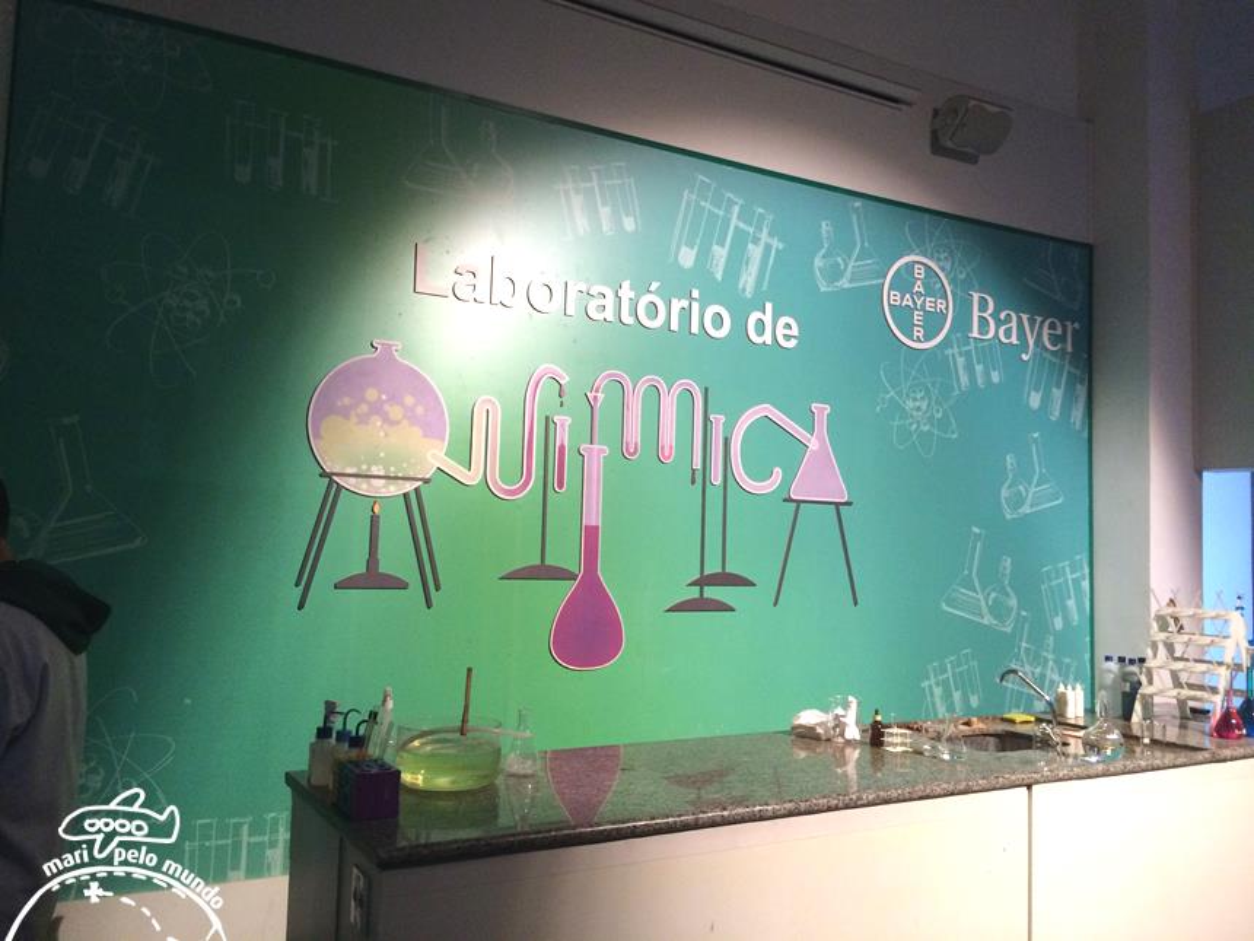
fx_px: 1051
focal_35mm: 29
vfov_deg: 48.2
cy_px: 470
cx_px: 627
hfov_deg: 61.7
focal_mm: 4.15
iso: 200
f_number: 2.2
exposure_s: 1/30
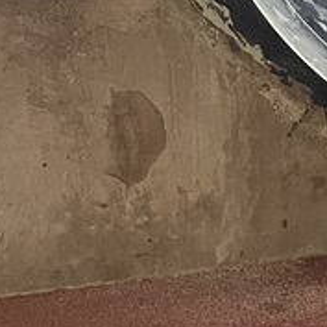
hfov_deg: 12.2
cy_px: 277
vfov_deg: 13.0
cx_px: 552
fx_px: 1421
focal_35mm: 133
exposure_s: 1/60
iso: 250
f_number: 1.6
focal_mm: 4.2
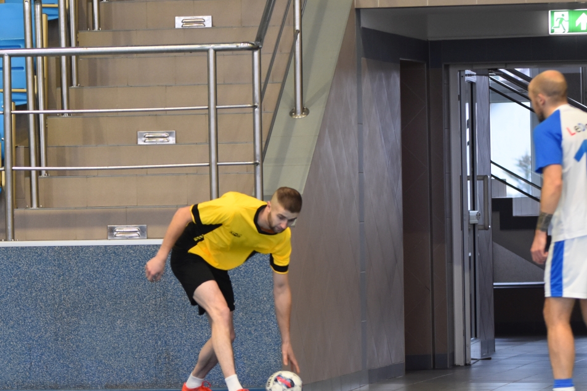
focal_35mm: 257
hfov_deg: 8.0
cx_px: 195
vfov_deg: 5.3
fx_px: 4190
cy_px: 228
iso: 900
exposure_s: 1/125
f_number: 2.8
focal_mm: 102
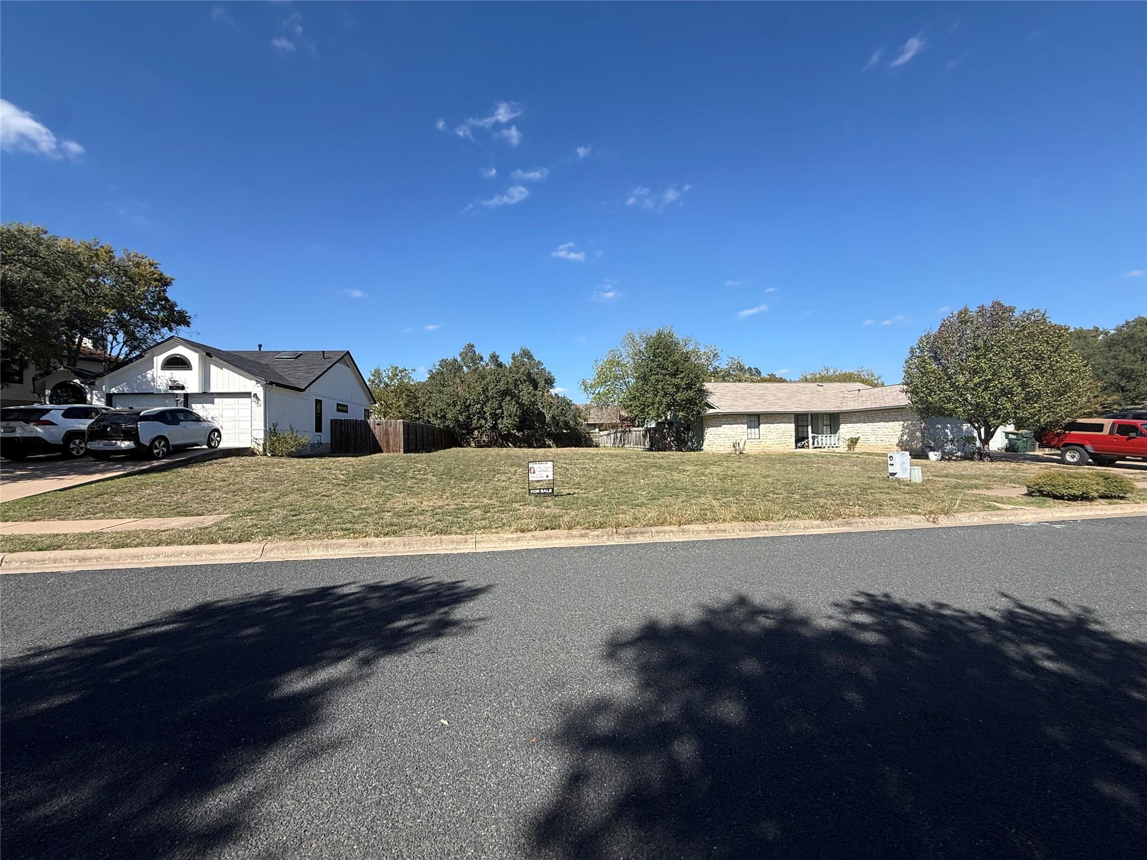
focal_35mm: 14
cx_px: 574
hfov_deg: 102.1
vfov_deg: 85.7
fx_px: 464
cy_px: 430
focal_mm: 2.22
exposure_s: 1/2024
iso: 50
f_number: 2.2
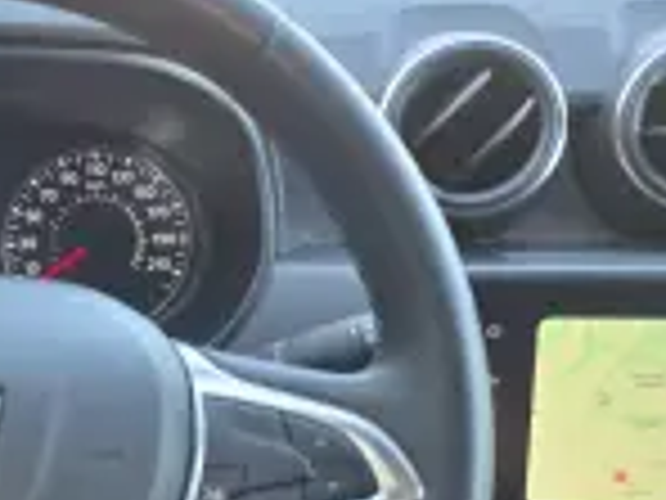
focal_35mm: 56
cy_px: 441
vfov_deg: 25.4
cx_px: -32
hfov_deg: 31.2
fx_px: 1077
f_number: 1.7
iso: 200
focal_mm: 6.3
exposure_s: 1/180
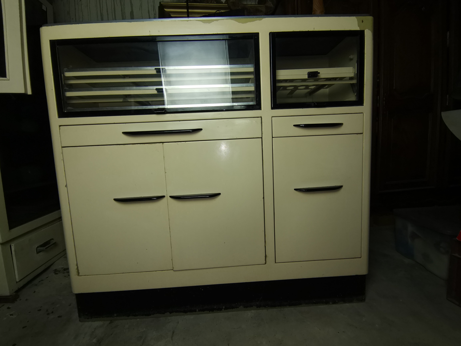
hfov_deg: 91.0
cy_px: 173
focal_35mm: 17
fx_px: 226
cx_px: 230
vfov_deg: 74.7
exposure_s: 1/50
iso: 64
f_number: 2.2
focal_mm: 2.23
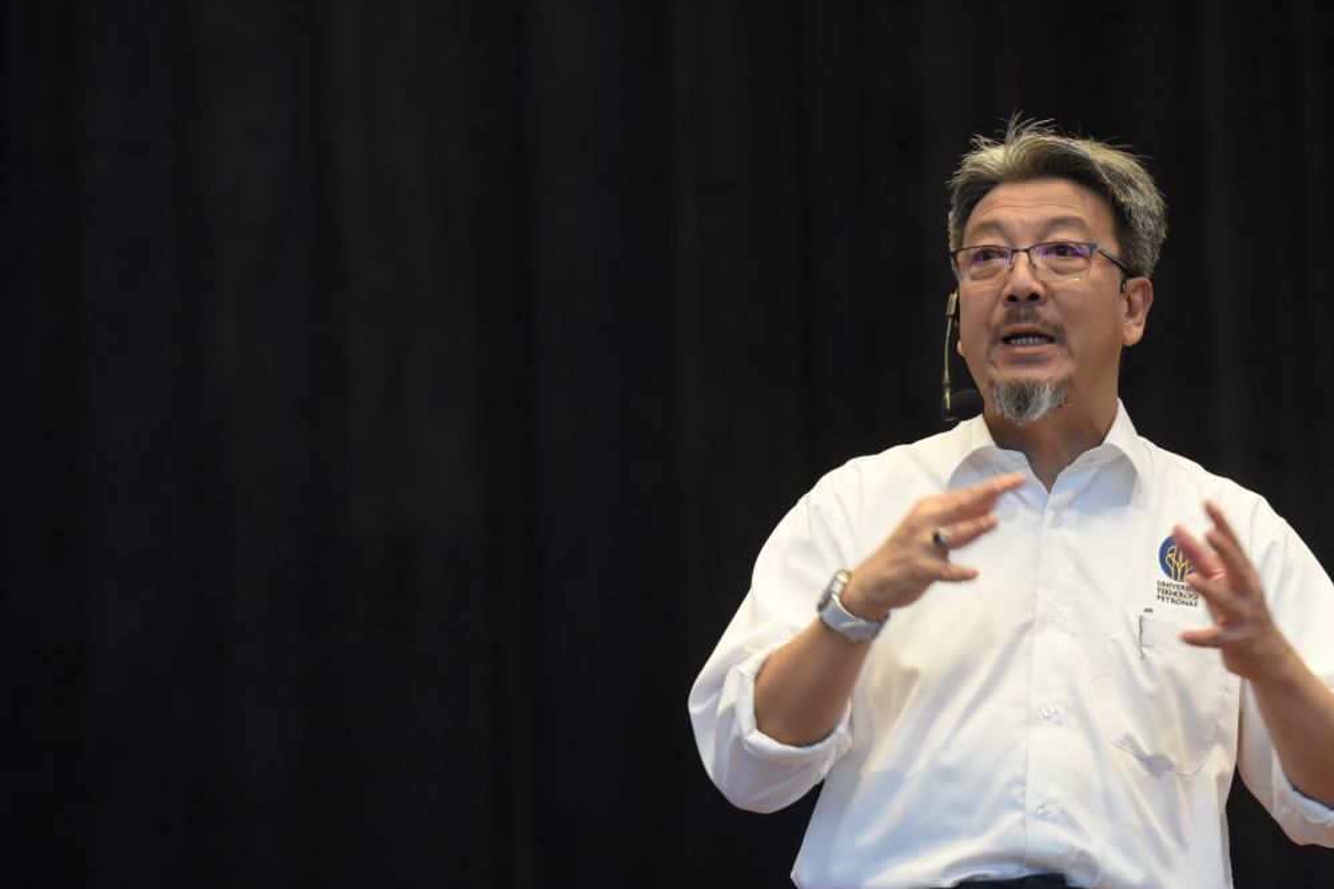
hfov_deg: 9.7
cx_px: 807
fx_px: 7818
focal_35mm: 211
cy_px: 448
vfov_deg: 6.5
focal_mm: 170
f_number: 4.5
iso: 2500
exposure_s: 1/160
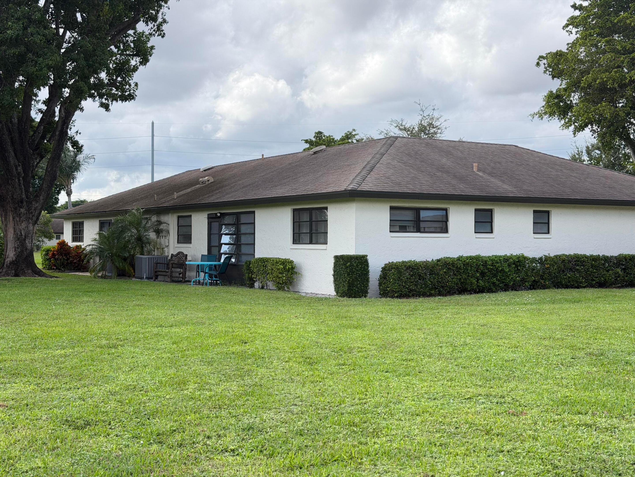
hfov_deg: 39.7
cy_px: 238
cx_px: 318
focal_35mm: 48
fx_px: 881
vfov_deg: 30.3
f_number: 1.78
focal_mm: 6.76
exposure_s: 1/2208
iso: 100
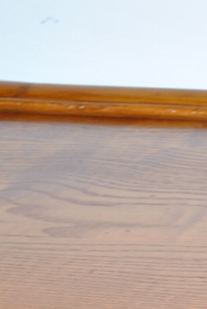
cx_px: 447
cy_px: 647
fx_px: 2227
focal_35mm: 259
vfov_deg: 7.6
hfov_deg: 5.2
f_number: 5
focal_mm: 36
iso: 200
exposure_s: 1/25
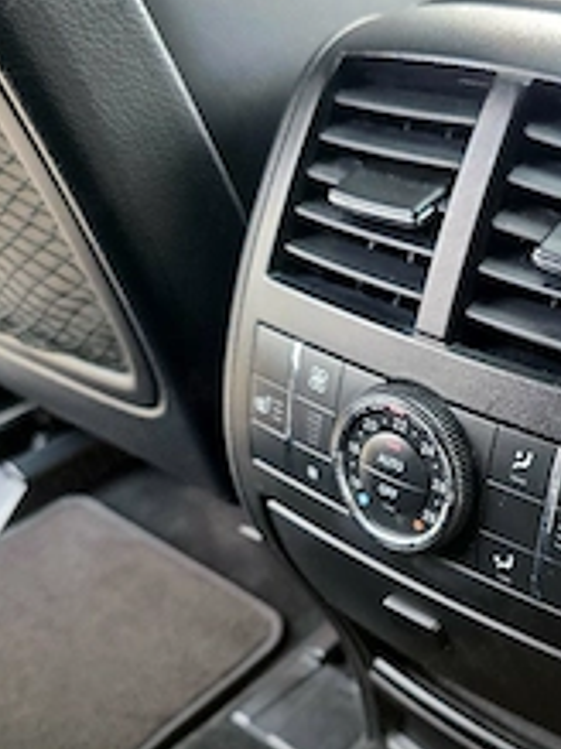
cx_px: 493
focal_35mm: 42
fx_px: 908
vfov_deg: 44.5
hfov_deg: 32.8
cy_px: 458
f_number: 1.7
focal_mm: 6.3
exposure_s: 1/120
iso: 200
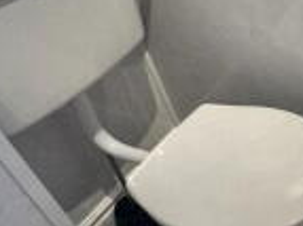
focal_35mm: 57
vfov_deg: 25.2
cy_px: 48
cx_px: 461
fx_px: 499
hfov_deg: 25.2
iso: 125
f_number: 2.2
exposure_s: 1/100
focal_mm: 2.22
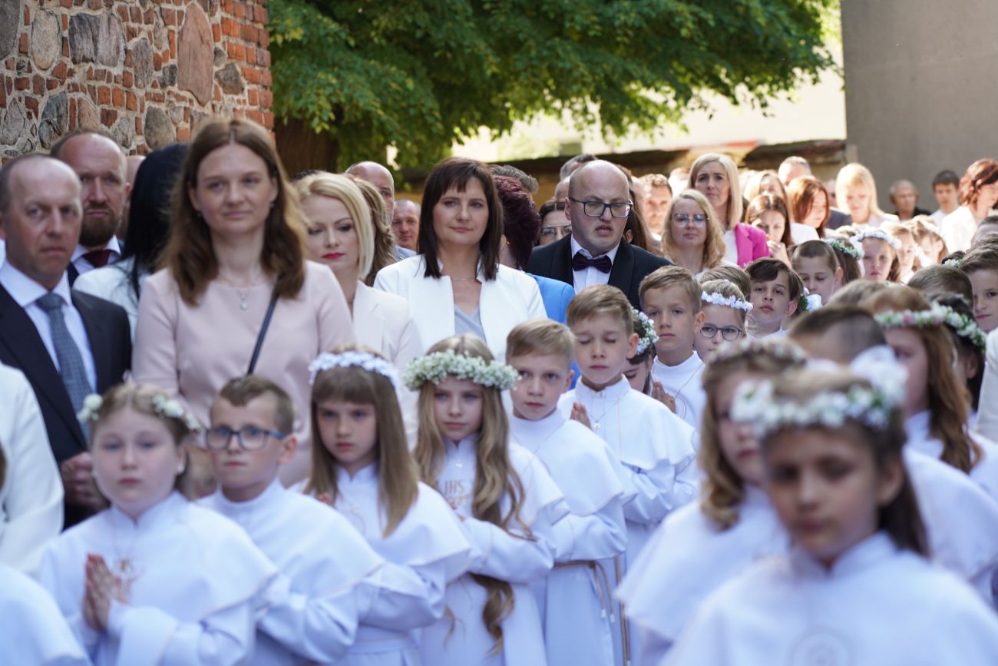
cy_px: 333
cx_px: 499
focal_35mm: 105
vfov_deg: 13.0
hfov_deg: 19.5
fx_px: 2911
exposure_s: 1/100
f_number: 4
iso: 125
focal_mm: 105
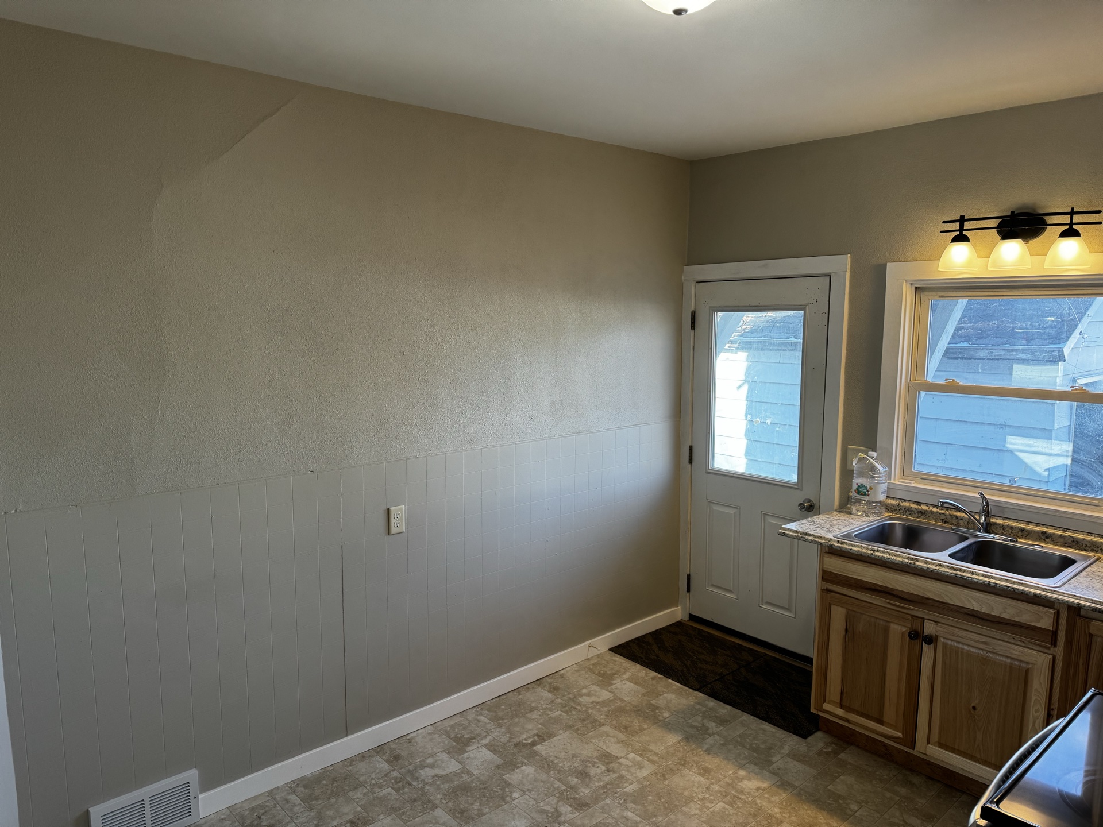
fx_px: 765
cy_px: 414
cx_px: 552
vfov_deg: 56.8
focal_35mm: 24
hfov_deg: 71.6
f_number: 1.78
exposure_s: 1/120
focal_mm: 6.76
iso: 100
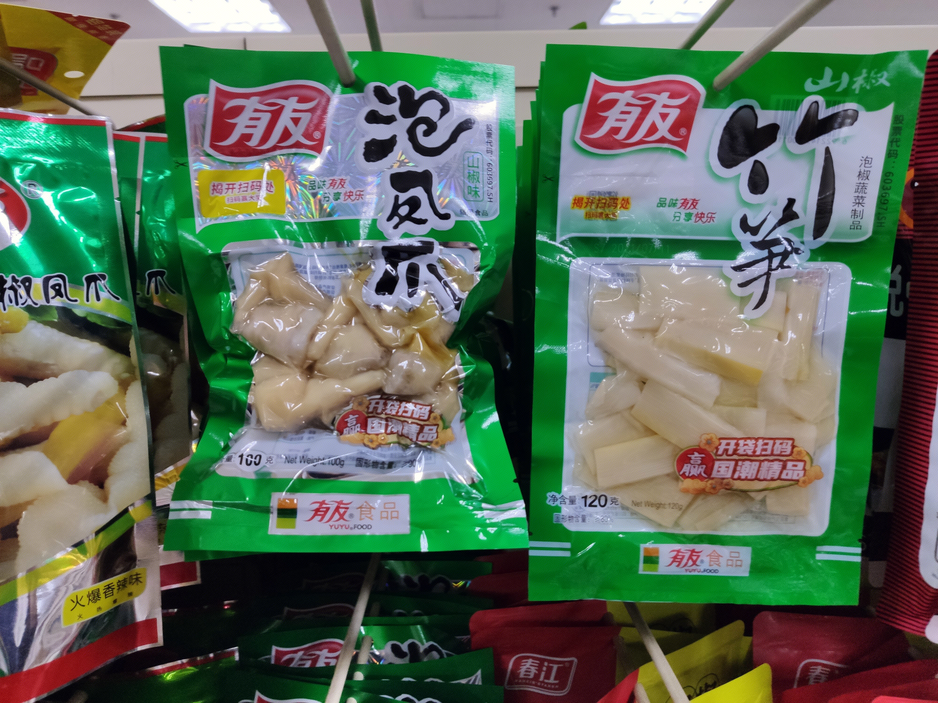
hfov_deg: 67.3
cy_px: 352
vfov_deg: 53.1
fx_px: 705
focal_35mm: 26
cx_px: 469
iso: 122
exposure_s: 1/50
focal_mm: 4.75
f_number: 1.75
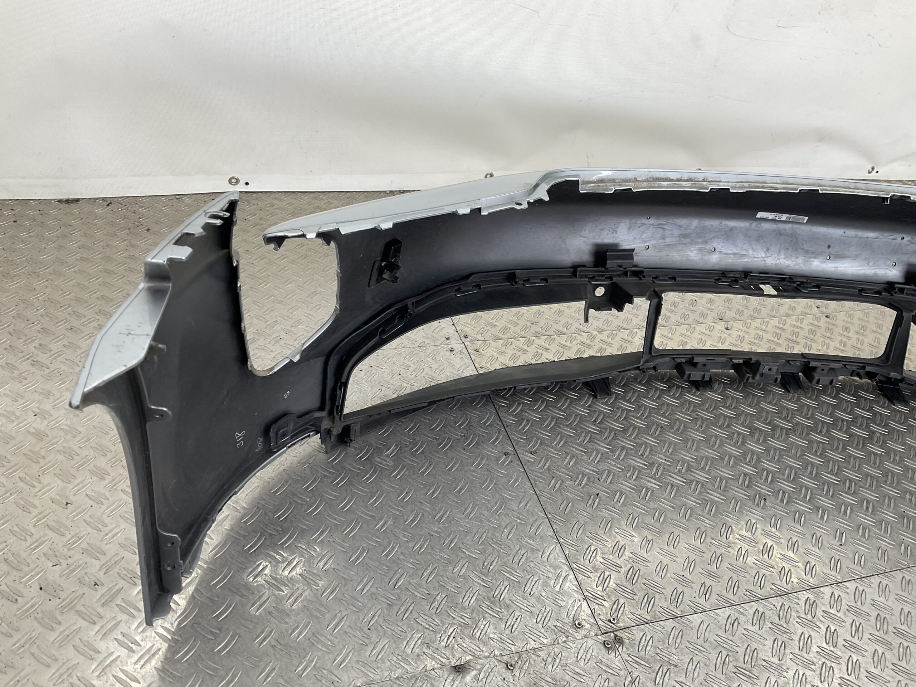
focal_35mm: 29
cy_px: 344
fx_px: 767
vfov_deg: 48.2
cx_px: 458
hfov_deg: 61.7
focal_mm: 3
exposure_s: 1/100
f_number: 1.8
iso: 20
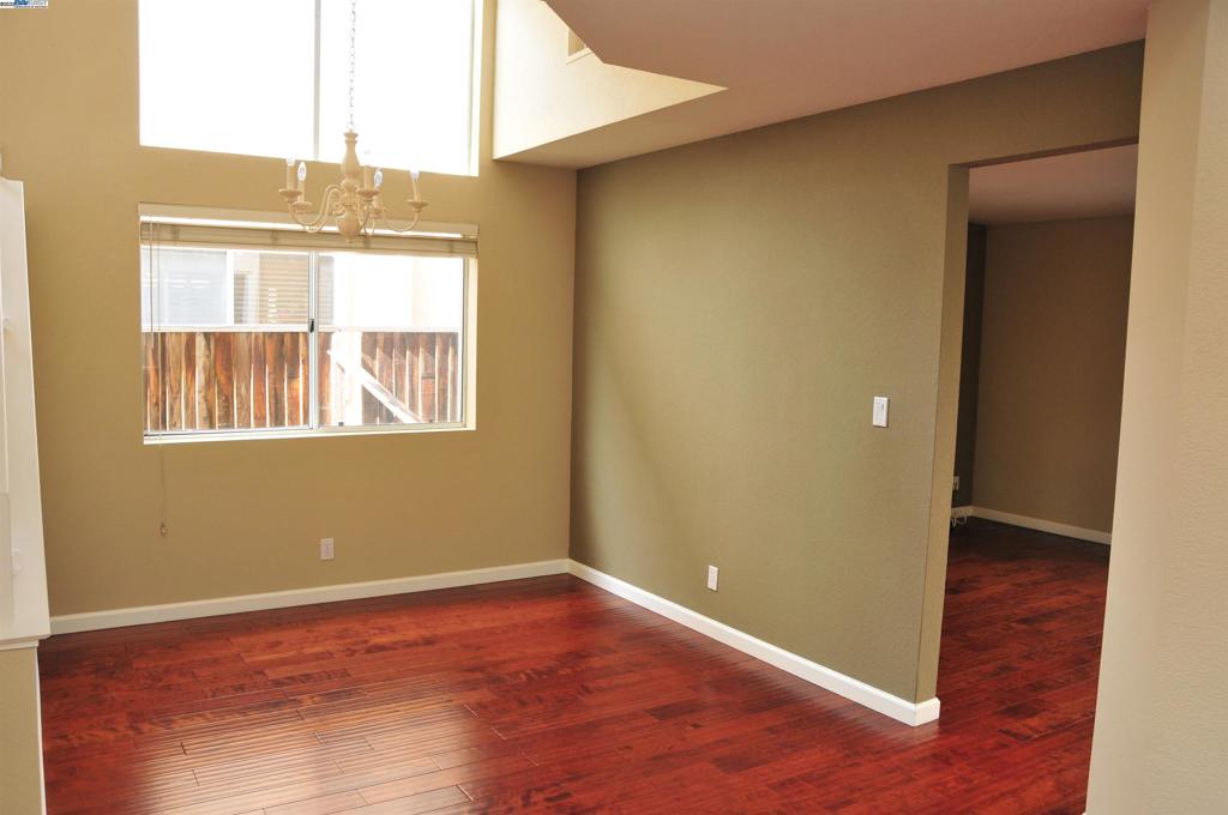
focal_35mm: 27
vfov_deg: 47.8
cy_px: 408
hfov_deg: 67.4
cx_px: 614
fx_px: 920
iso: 250
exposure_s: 1/25
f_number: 7.1
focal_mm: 18
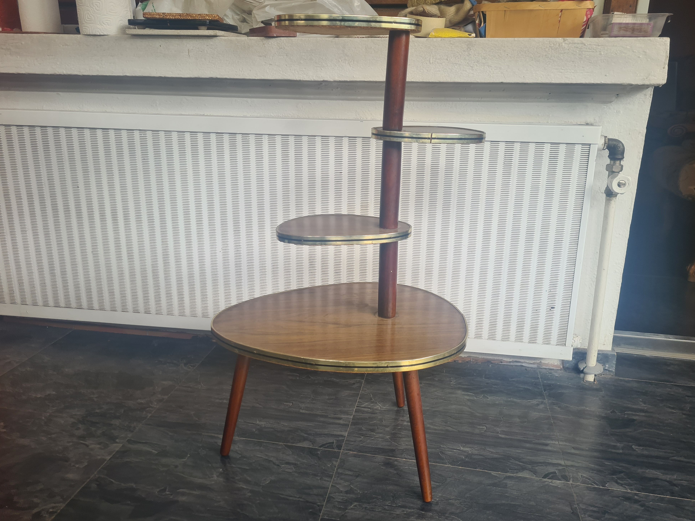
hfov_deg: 65.3
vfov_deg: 51.3
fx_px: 542
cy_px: 253
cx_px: 357
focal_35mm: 27
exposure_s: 1/107
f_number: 1.8
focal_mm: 5.4
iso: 50
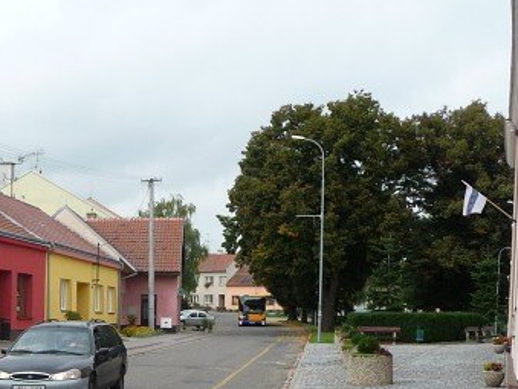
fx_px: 989
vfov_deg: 21.3
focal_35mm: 66
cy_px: 416
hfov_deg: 28.4
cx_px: 63
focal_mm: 4.7
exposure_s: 1/800
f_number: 3.3
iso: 100
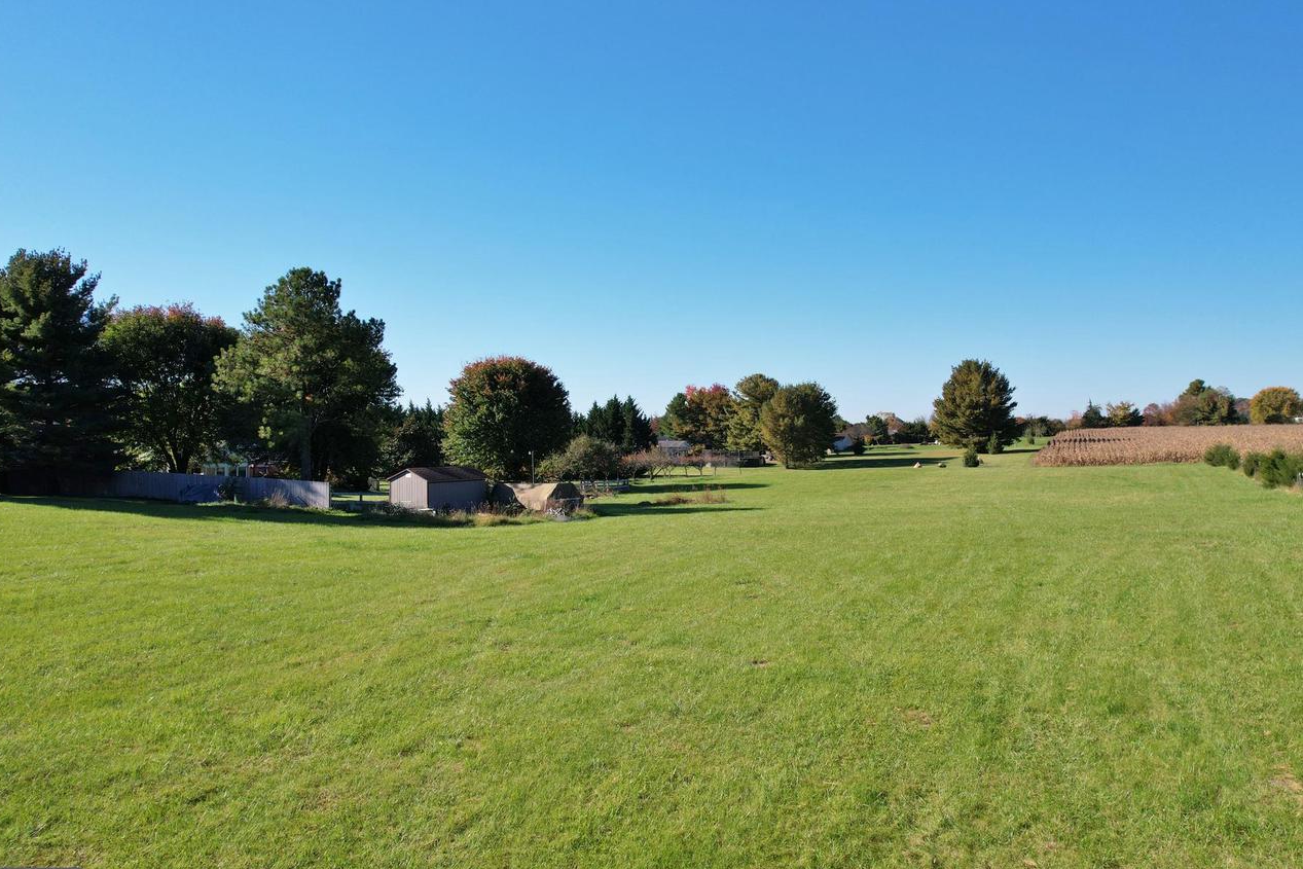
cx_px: 662
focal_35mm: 25
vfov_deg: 51.3
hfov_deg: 71.5
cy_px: 427
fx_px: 905
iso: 100
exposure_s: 1/1500
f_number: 2.8
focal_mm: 8.38
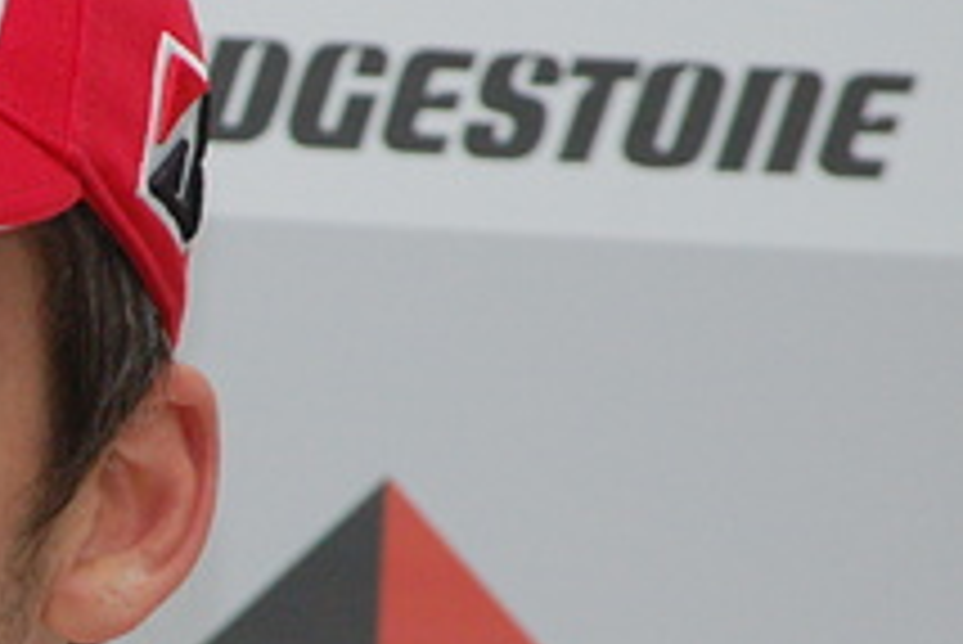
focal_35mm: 758
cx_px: -446
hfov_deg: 2.7
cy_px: 617
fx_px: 20290
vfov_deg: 1.8
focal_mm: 150
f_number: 8
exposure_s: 1/60
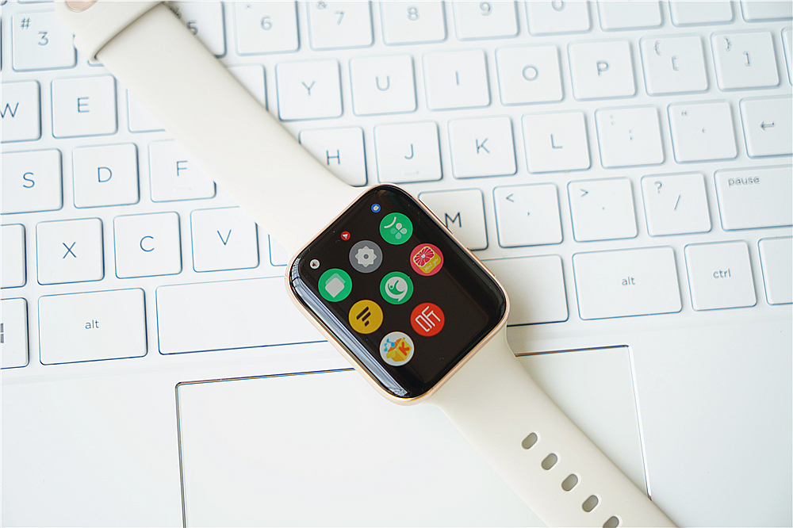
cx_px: 396
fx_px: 1233
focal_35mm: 56
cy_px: 264
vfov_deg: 24.2
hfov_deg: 35.7
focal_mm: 56
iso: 320
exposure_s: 1/100
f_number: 4.5
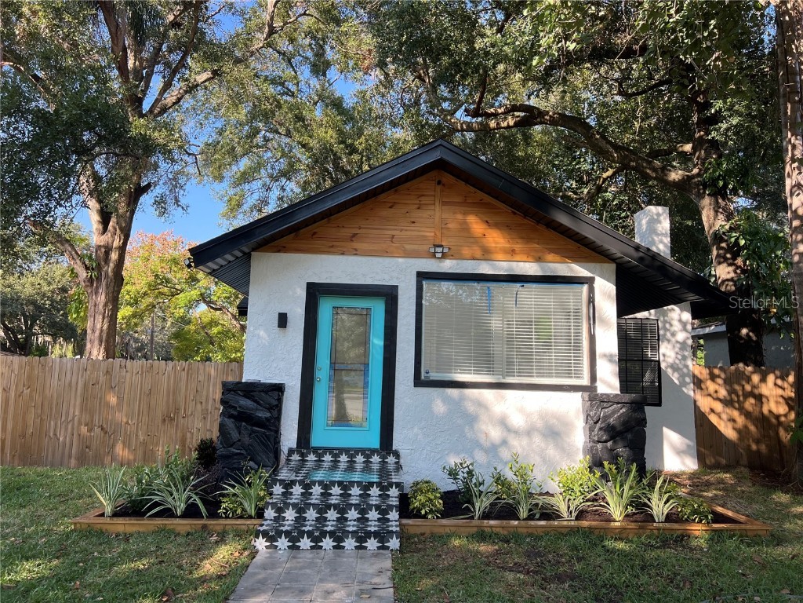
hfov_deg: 67.3
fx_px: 603
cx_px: 402
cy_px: 302
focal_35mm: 26
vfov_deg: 53.1
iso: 50
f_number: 1.5
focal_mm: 5.7
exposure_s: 1/753
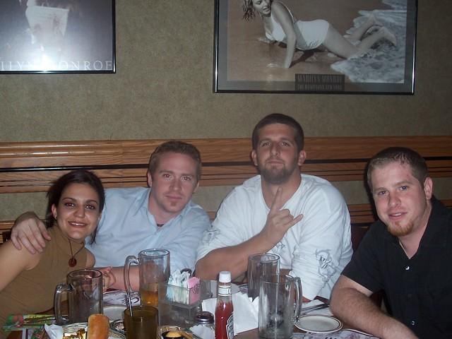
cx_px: 226
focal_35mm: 46
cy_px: 170
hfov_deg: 41.2
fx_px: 601
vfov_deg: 31.5
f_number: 3
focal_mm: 7
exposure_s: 1/60
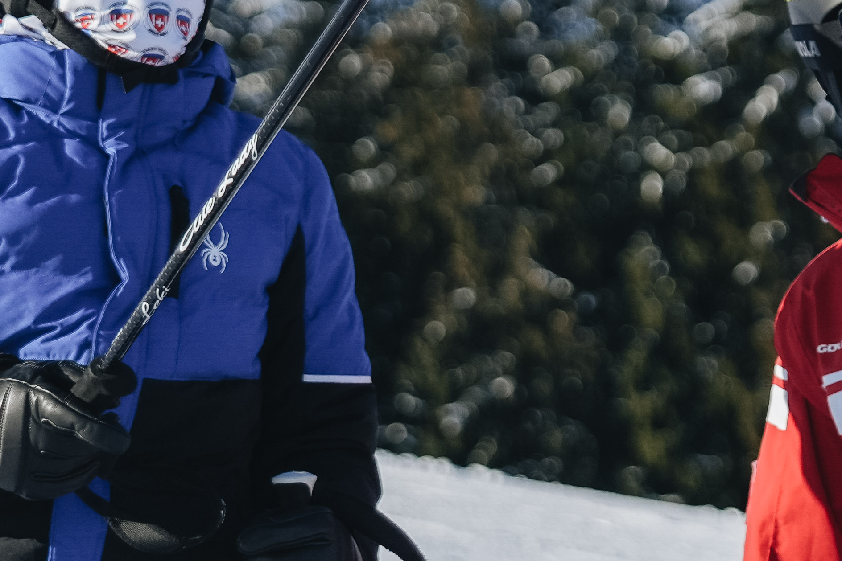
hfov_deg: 9.4
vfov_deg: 6.3
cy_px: 366
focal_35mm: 219
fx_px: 5122
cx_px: 776
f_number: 2.8
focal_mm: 59
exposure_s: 1/5000
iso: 200
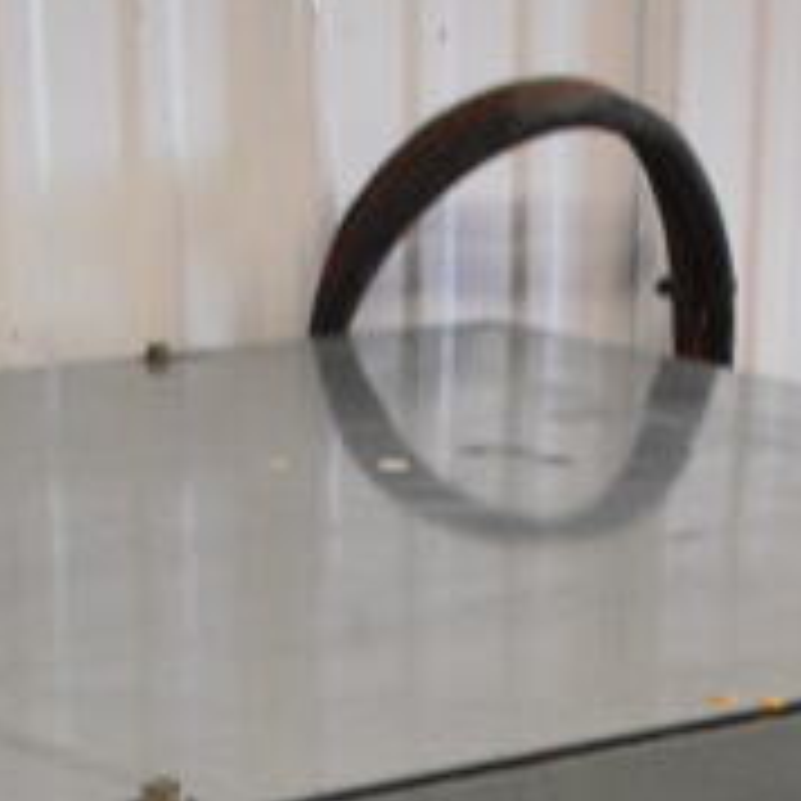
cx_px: 418
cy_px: 1636
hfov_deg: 14.8
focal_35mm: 118
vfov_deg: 12.8
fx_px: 3089
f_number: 3.5
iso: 1600
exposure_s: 1/125
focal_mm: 18
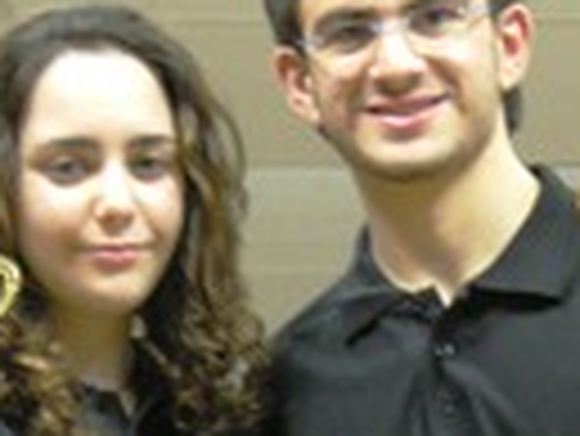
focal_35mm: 362
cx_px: 373
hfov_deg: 5.5
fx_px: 6071
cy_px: 463
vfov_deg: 4.1
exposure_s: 1/4.4
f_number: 3.7
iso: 126
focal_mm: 26.5
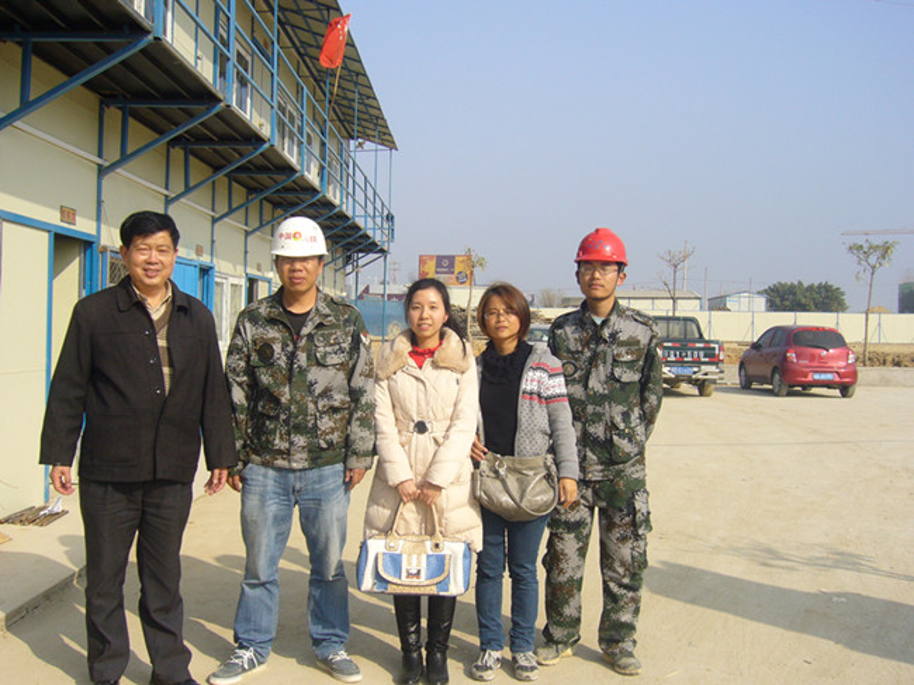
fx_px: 1056
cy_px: 342
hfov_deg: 46.8
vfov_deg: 35.9
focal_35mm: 40
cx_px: 457
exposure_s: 1/320
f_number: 6
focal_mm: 6.6
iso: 80
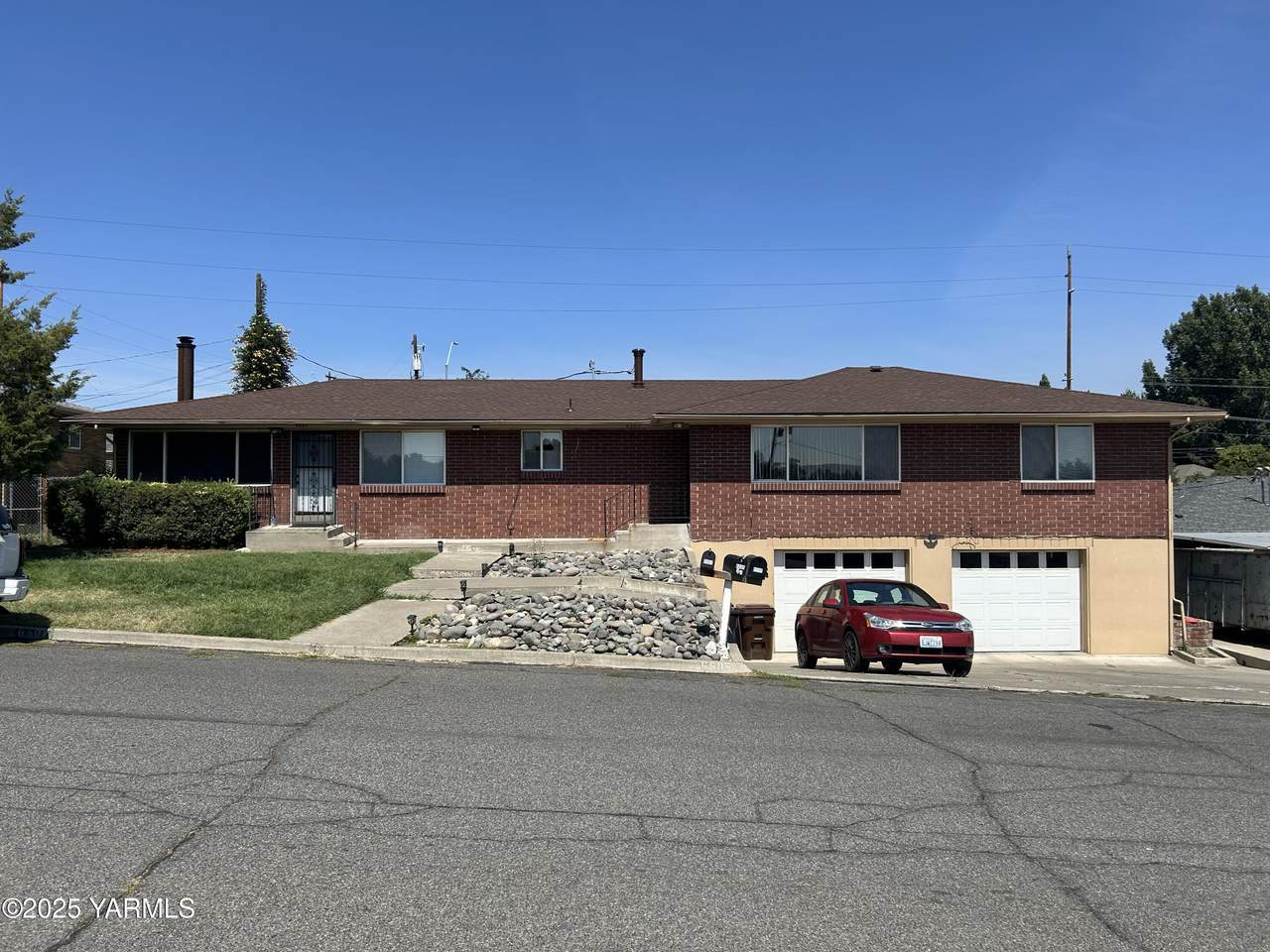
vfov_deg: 53.1
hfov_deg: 67.3
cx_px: 635
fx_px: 954
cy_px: 476
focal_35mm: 26
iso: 50
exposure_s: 1/4444
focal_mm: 5.7
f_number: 1.5
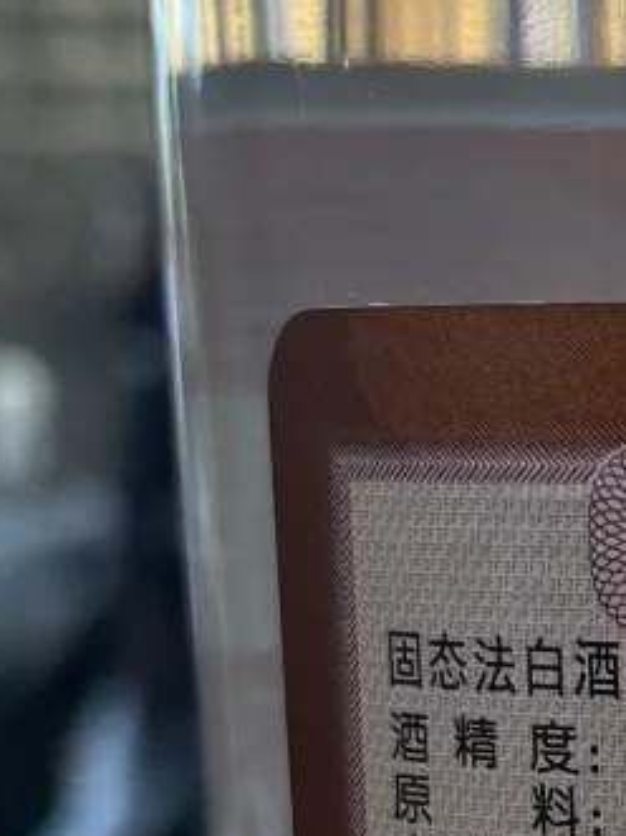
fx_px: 2726
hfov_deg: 12.3
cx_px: 1025
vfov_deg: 17.0
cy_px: 866
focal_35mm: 113
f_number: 1.6
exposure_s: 1/127
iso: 32
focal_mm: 5.1
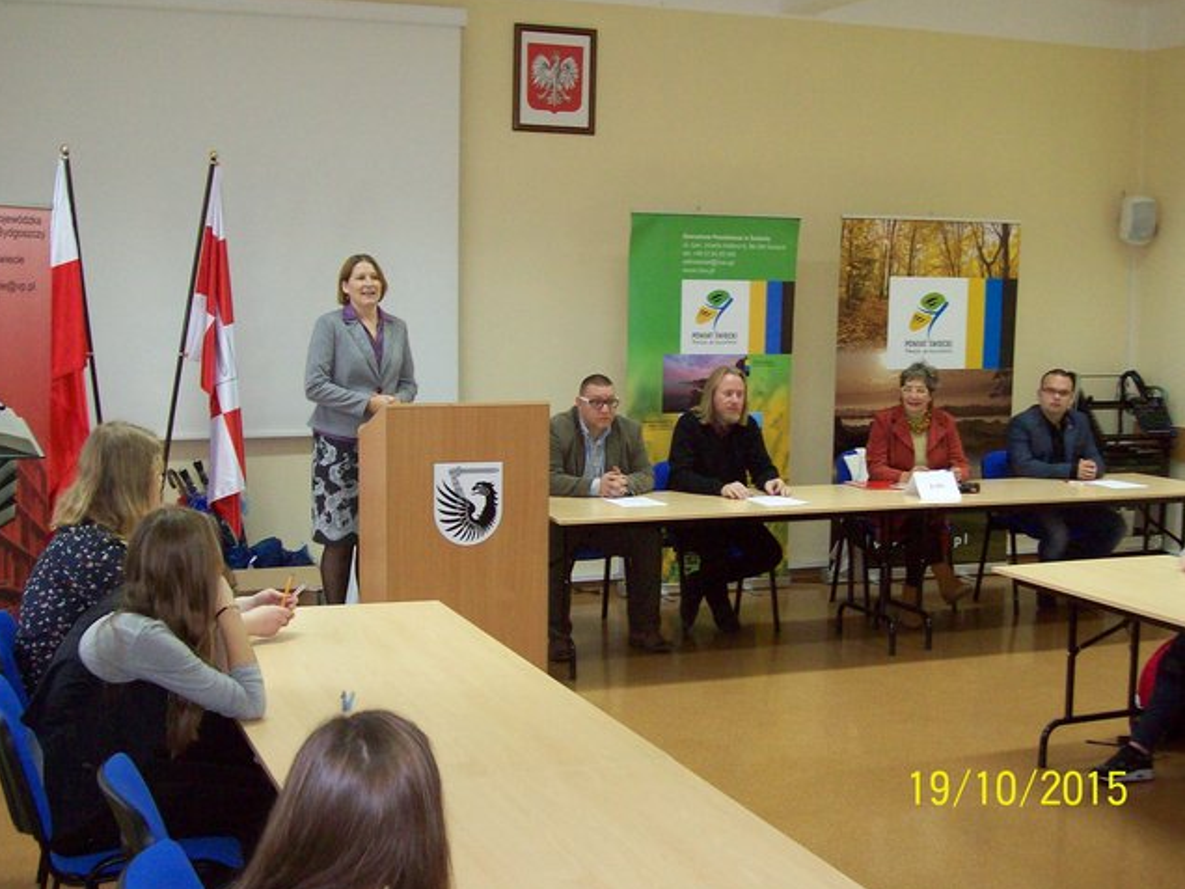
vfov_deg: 31.5
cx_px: 583
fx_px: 1575
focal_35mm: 46
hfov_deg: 41.2
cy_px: 444
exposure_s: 1/18.4
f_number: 3
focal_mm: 7.6
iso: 200
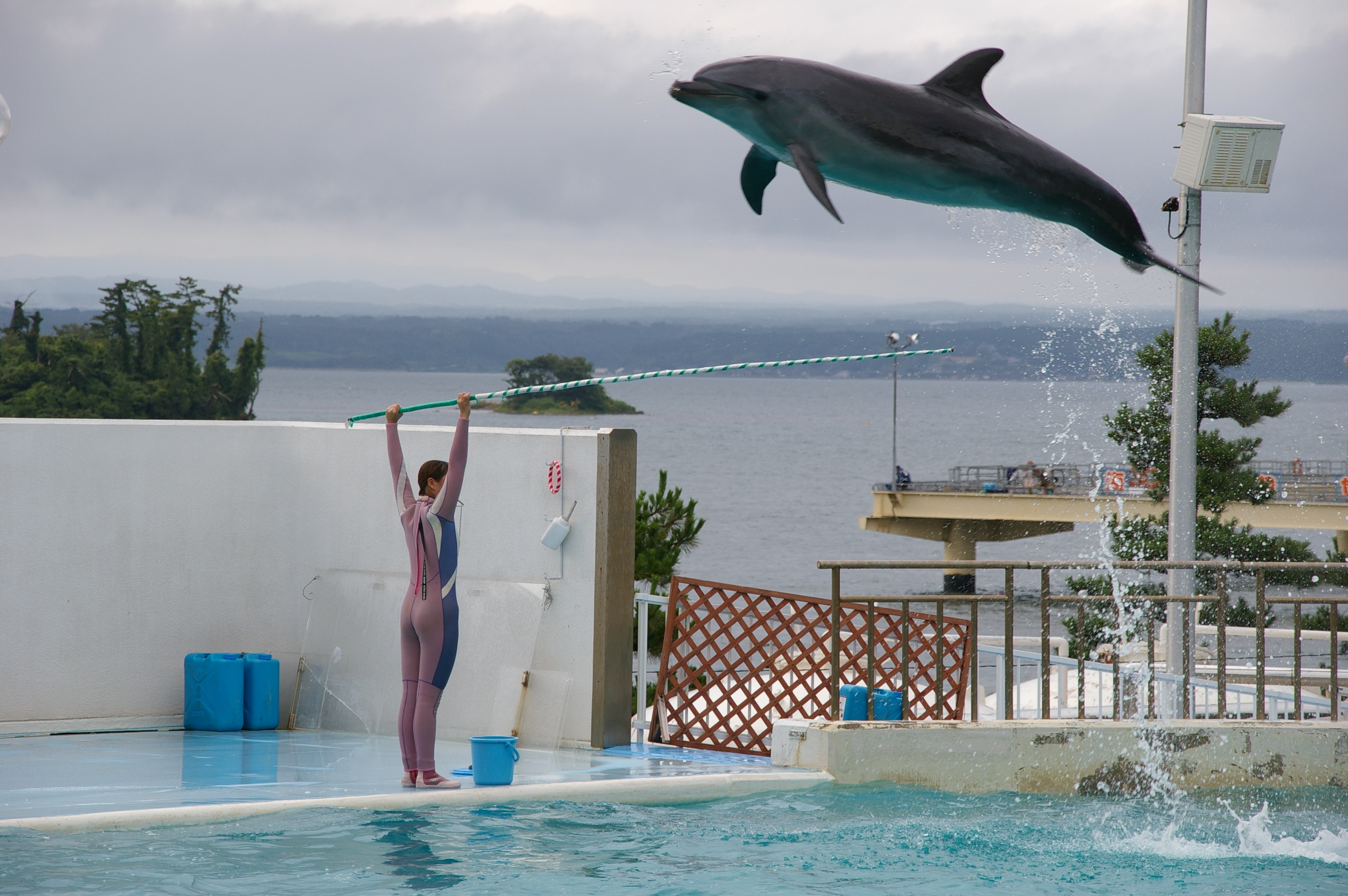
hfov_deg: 14.7
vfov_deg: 9.8
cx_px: 674
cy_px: 448
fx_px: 5219
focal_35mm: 140
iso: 200
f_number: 8
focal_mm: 93
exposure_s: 1/250
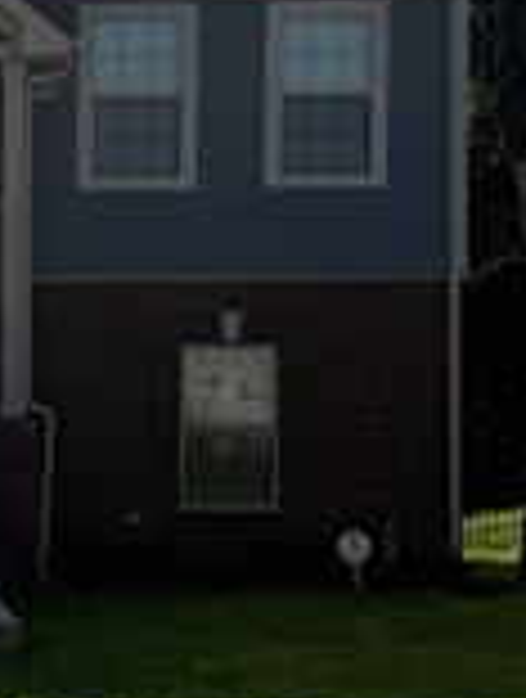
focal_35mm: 103
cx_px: -283
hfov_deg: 13.5
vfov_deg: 19.0
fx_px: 2078
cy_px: 390
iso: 80
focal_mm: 6.76
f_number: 1.78
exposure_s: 1/9091
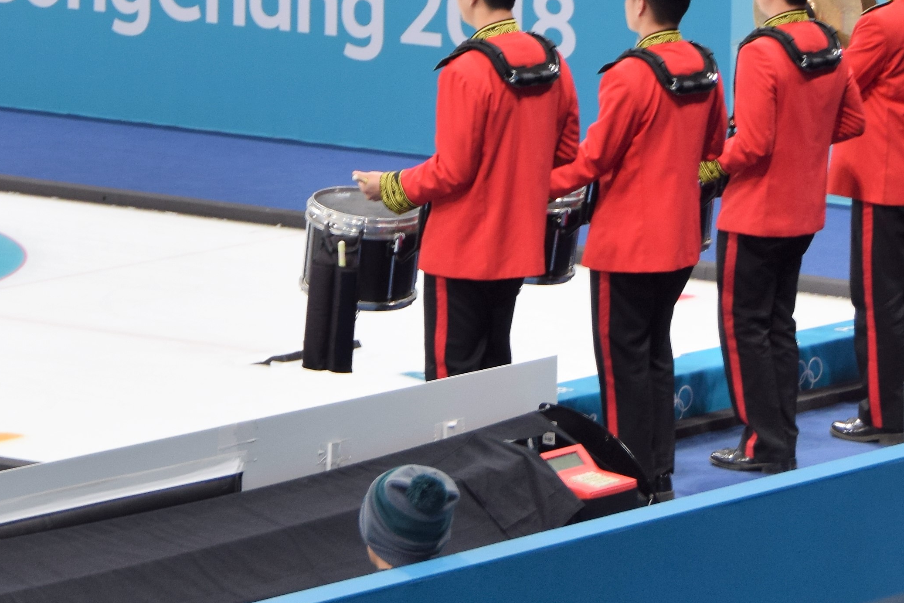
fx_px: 6755
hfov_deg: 7.7
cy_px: -37
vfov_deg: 5.1
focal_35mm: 269
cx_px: 437
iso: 280
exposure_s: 1/125
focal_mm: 62
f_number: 5.6
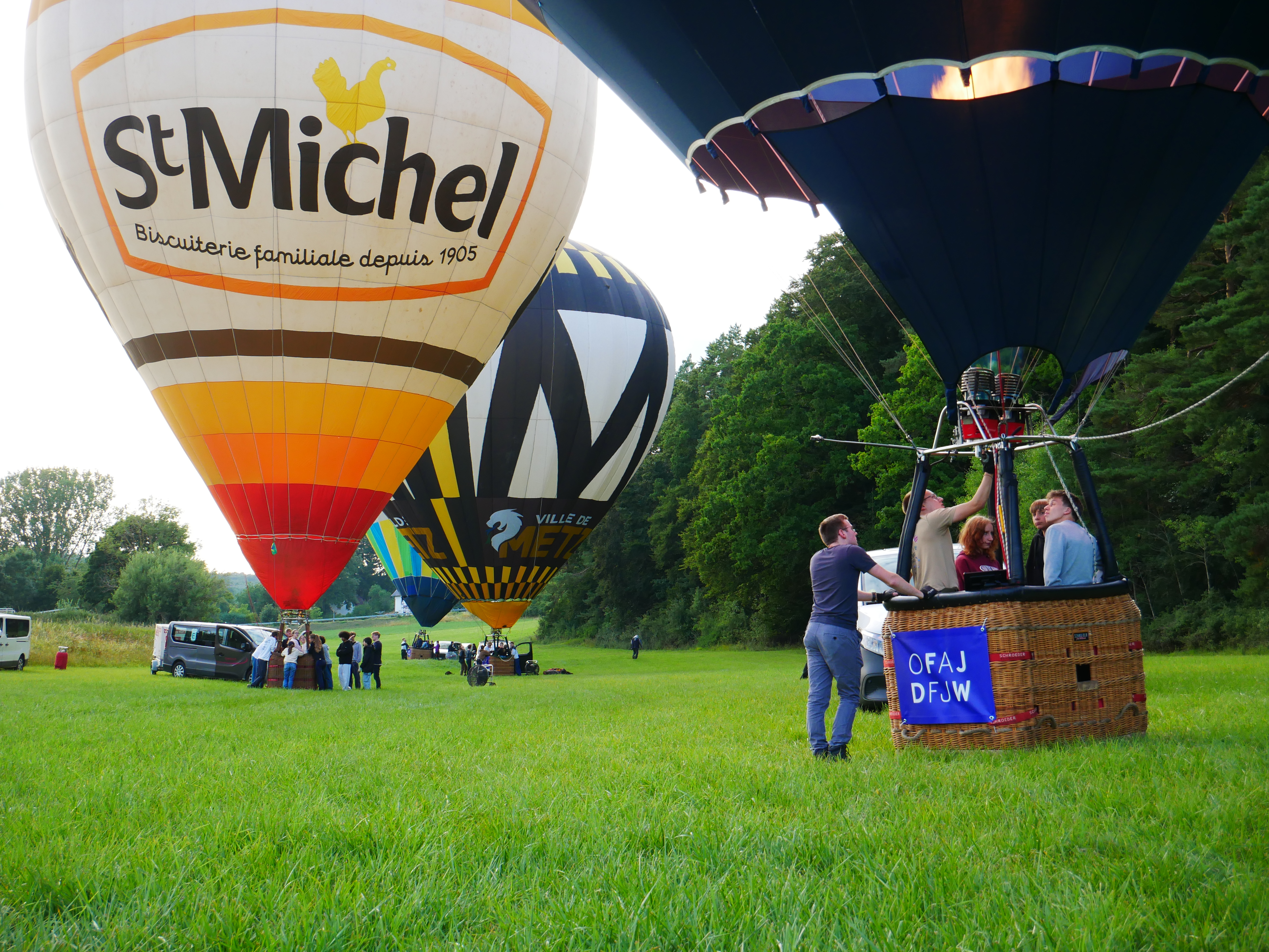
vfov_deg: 31.5
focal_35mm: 46
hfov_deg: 41.2
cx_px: 634
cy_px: 476
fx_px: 1687
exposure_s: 1/100
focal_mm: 23
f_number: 6.3
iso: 320
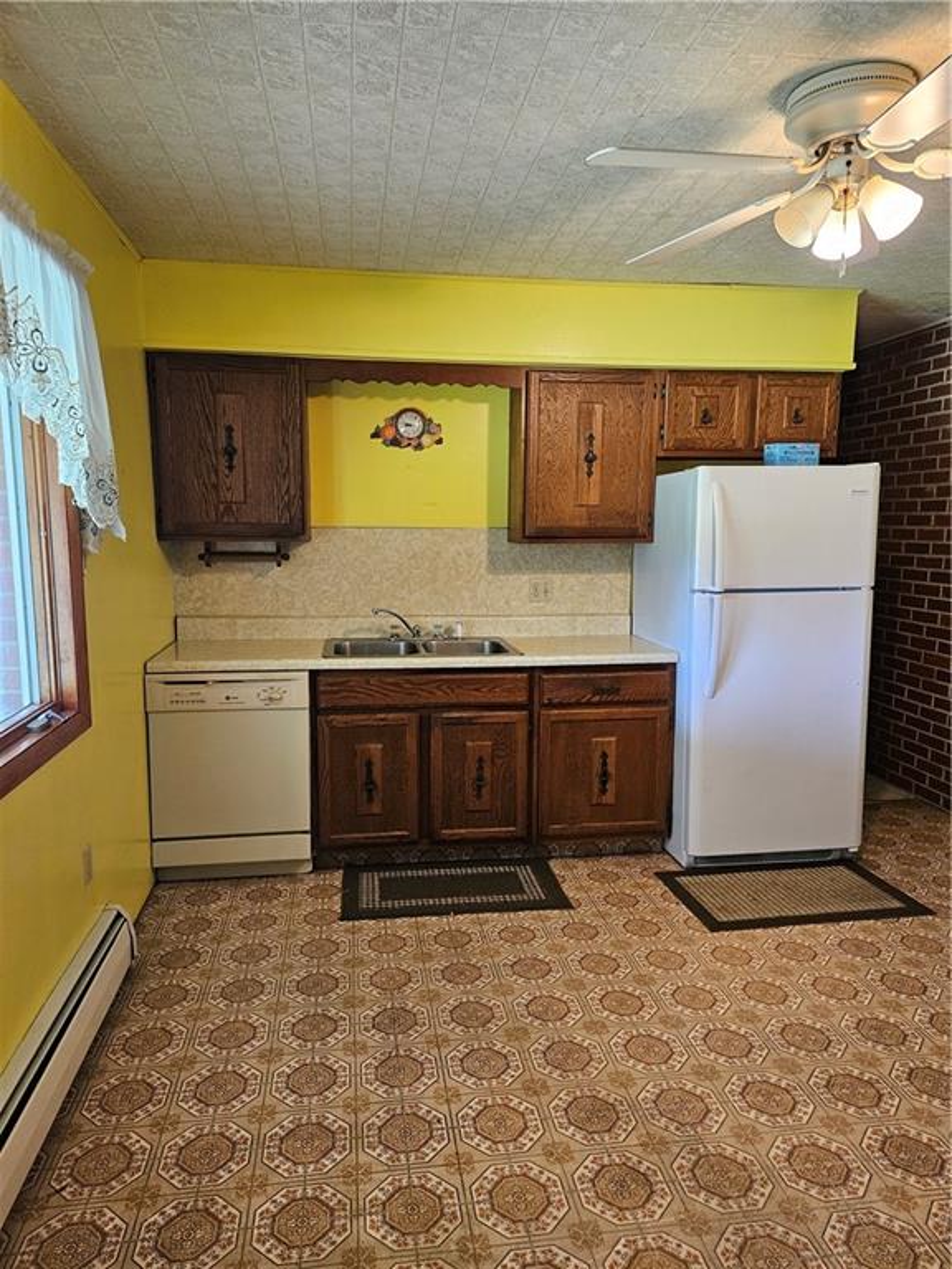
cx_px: 476
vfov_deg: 73.9
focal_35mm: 23
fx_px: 843
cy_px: 634
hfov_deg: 58.9
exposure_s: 1/120
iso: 400
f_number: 1.8
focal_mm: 5.4
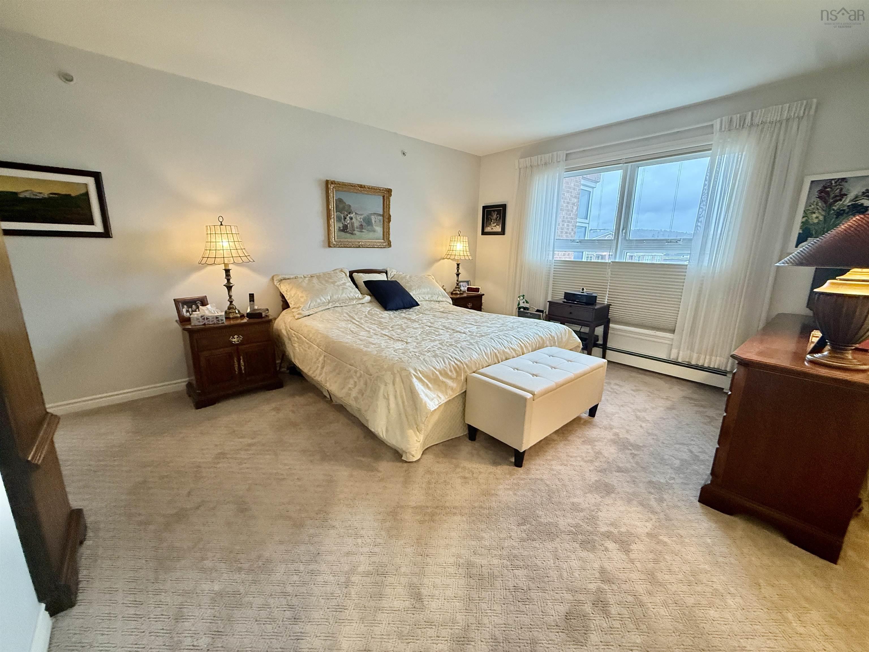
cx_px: 434
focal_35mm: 14
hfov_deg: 102.1
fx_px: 351
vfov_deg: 85.7
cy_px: 326
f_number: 2.2
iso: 500
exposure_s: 1/120
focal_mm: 2.22
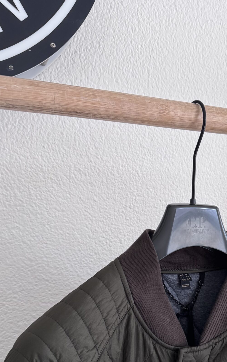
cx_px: 175
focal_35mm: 41
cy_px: 267
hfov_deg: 30.6
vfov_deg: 46.6
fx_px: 406
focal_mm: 6.76
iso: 500
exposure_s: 1/60
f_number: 1.78
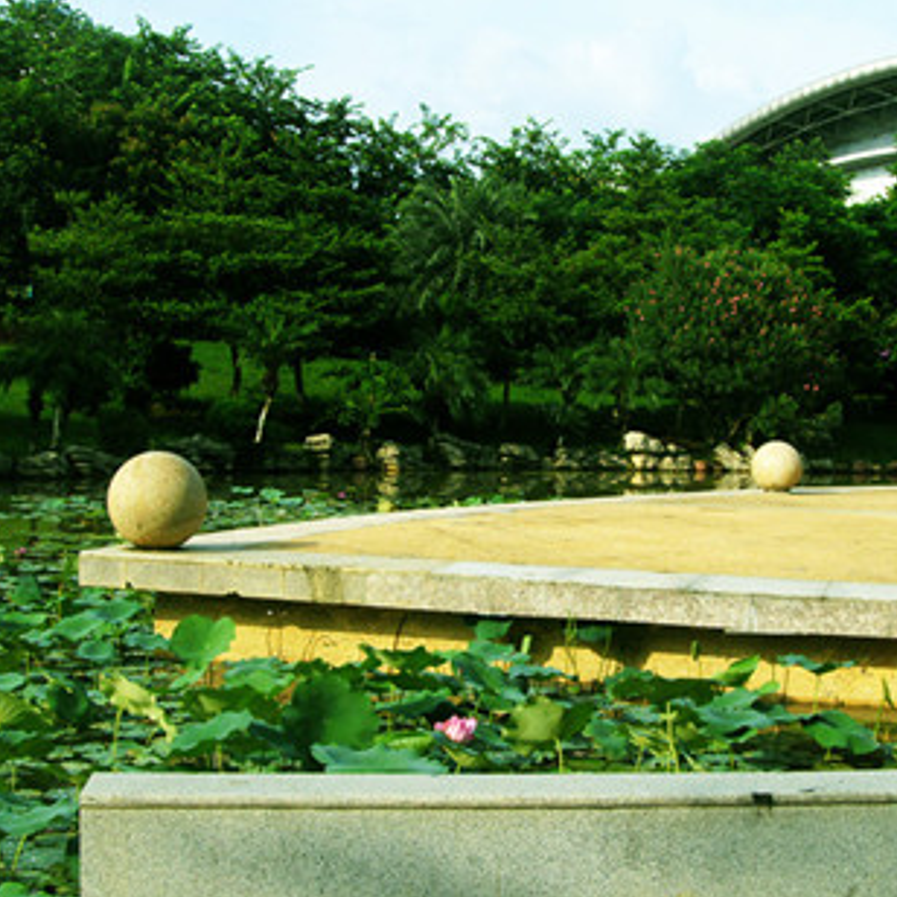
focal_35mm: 56
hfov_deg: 30.5
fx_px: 1642
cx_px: 530
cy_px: 494
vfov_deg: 30.5
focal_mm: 6.6
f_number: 6.2
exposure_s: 1/250
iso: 80
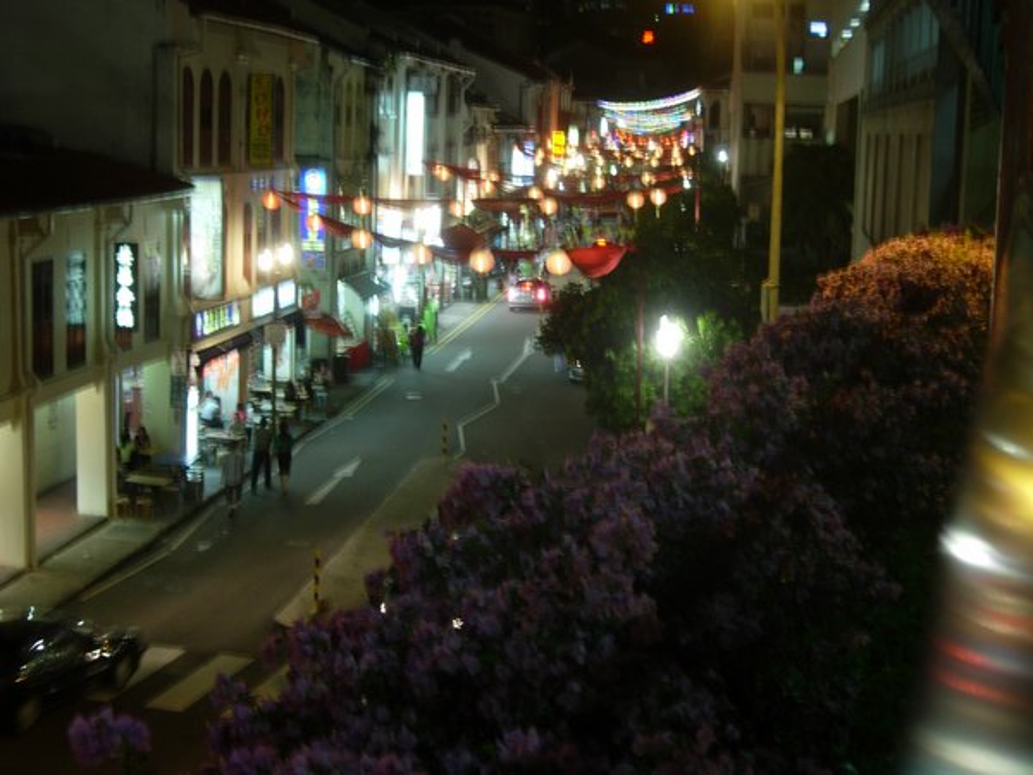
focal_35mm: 61
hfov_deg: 31.7
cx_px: 516
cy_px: 388
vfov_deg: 24.0
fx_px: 1820
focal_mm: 12.7
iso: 79
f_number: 3.5
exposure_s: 1/4.8
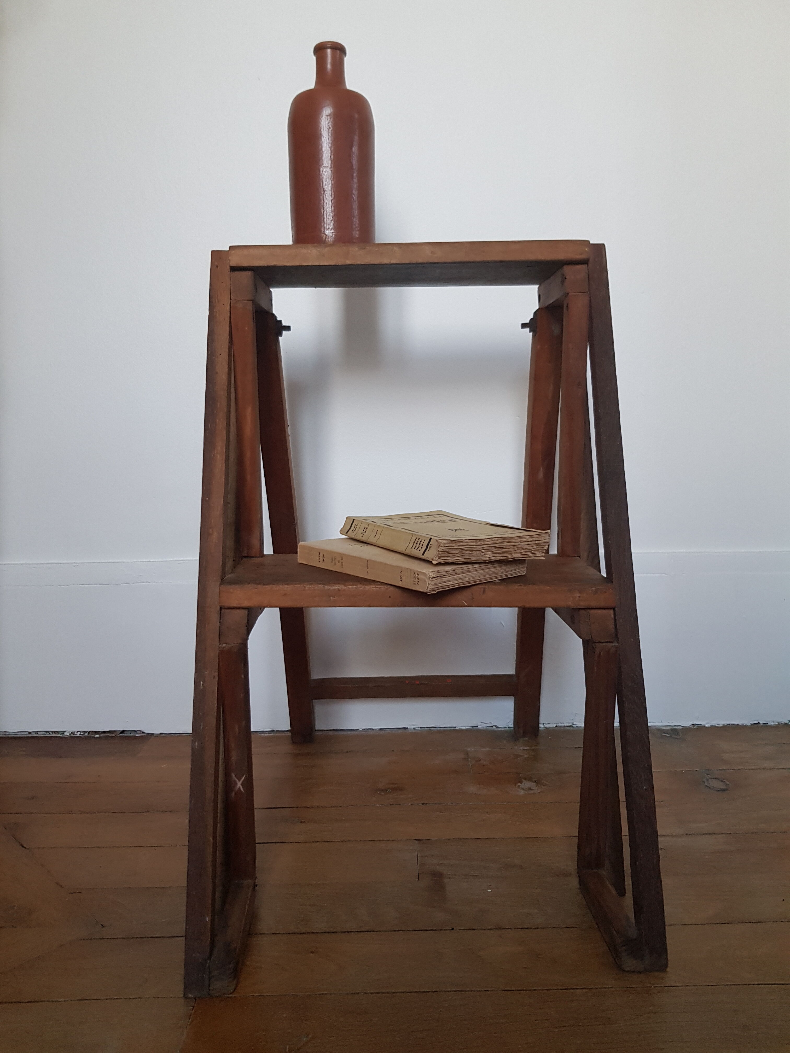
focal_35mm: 26
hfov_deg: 53.1
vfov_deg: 67.3
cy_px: 526
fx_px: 791
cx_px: 395
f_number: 1.7
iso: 200
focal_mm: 4.2
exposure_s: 1/60
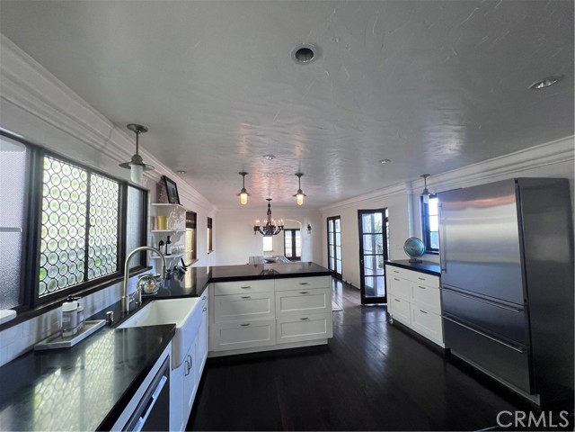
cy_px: 216
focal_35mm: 13
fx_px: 216
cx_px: 288
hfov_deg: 106.2
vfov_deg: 89.9
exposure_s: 1/120
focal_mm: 1.57
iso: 160
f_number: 1.8
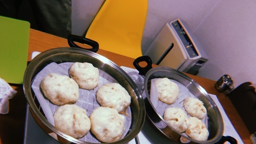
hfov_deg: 61.0
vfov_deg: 36.3
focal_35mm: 32
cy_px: 97
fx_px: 217
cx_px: 127
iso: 125
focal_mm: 4.15
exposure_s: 1/30
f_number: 2.2
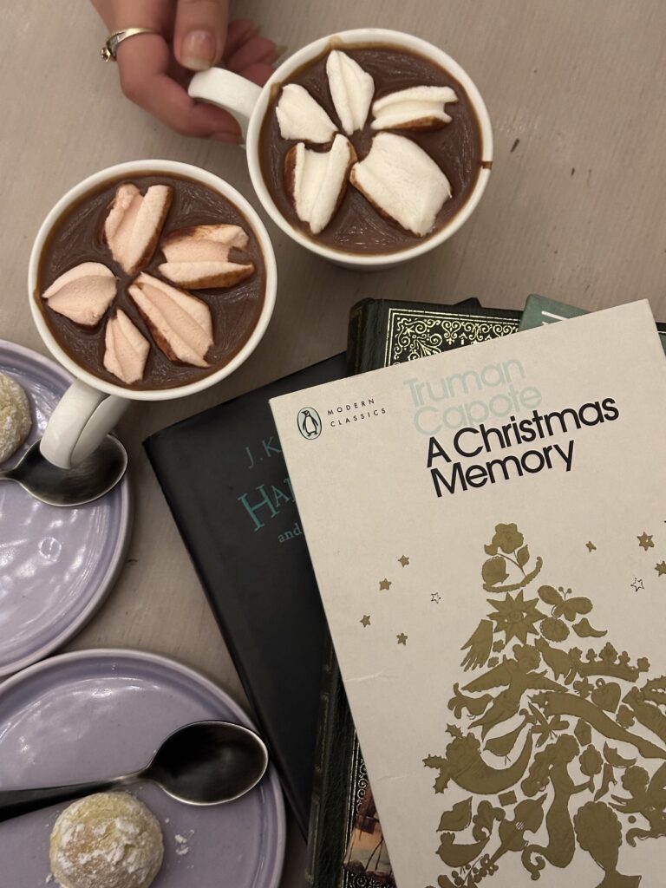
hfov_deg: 30.3
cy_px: 444
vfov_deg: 39.7
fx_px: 1231
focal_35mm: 48
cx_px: 333
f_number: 1.78
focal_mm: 6.86
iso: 500
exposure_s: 1/25
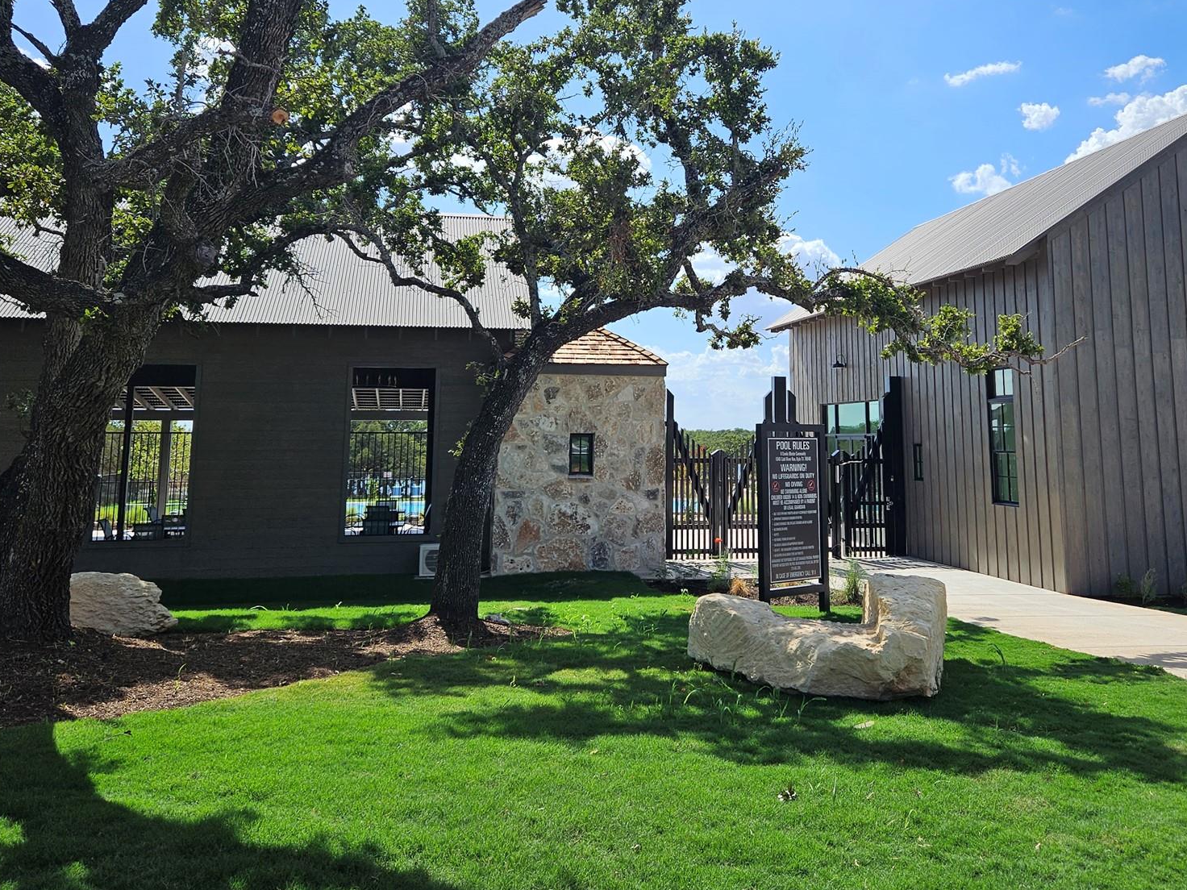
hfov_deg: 56.7
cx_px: 647
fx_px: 1097
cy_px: 276
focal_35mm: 32
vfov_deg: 43.4
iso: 25
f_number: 1.8
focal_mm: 5.4
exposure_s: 1/2128
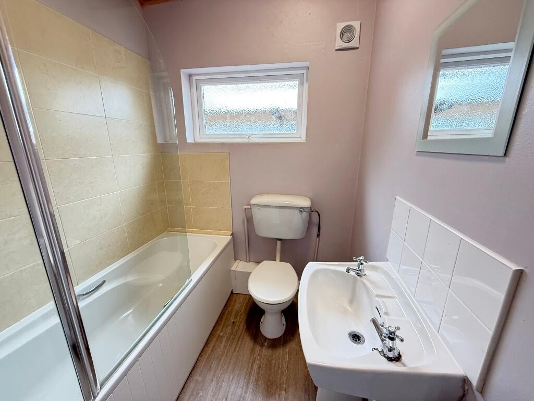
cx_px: 267
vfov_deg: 85.7
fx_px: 216
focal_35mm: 14
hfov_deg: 102.1
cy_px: 200
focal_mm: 2.22
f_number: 2.2
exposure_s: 1/84
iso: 320
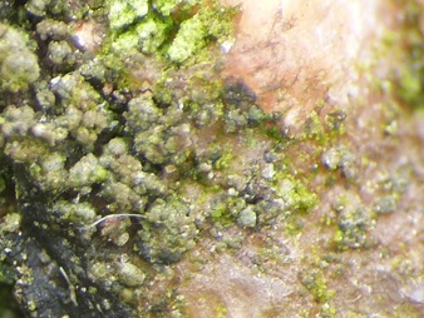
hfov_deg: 1.8
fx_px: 13226
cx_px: -245
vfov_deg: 1.4
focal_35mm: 1079
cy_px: 525
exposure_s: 1/60
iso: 100
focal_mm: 54.7
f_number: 4
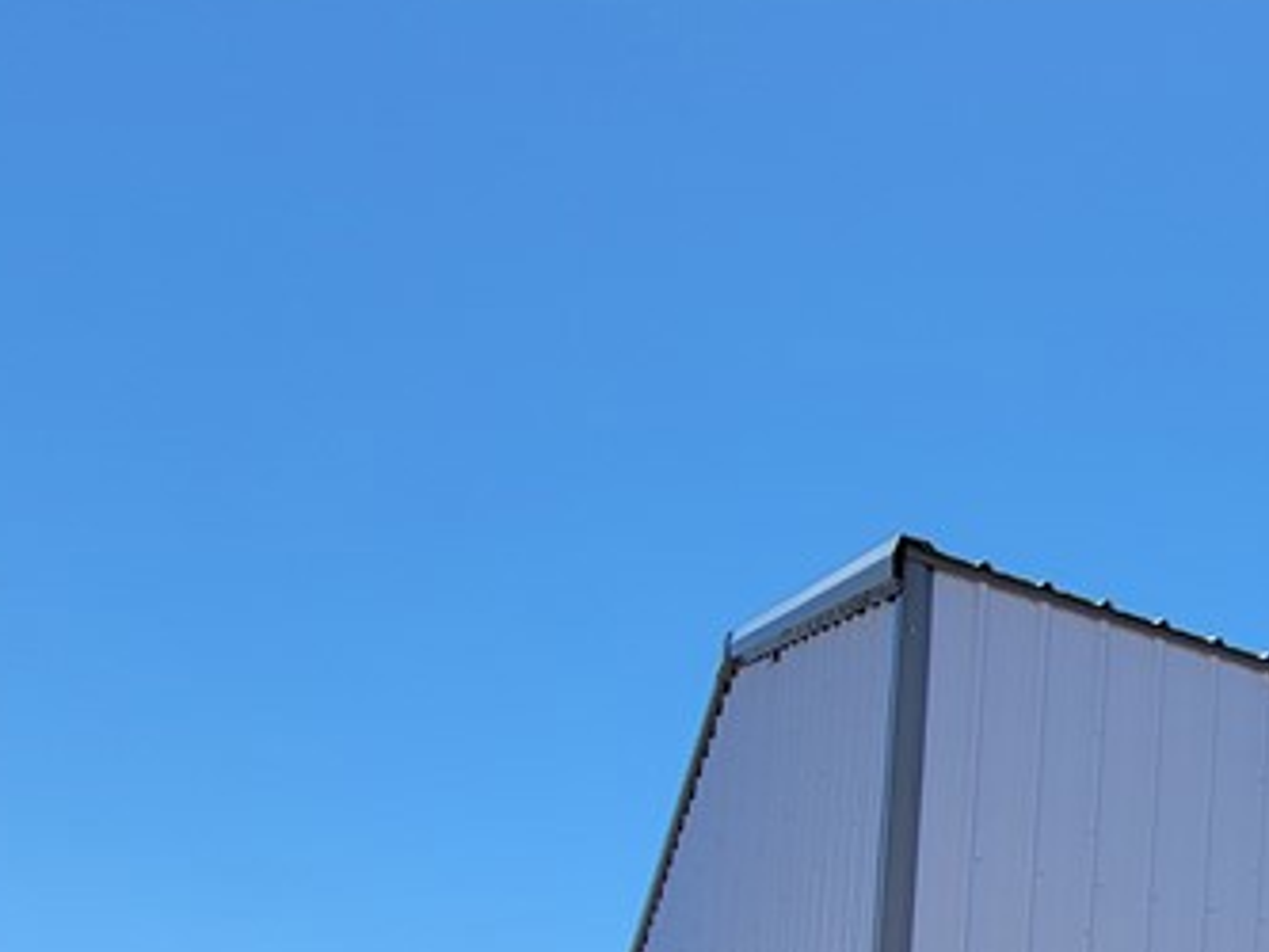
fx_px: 1467
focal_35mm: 40
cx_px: 1532
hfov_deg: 36.1
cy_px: 1283
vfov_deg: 28.5
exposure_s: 1/1395
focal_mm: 2.2
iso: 50
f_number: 2.2
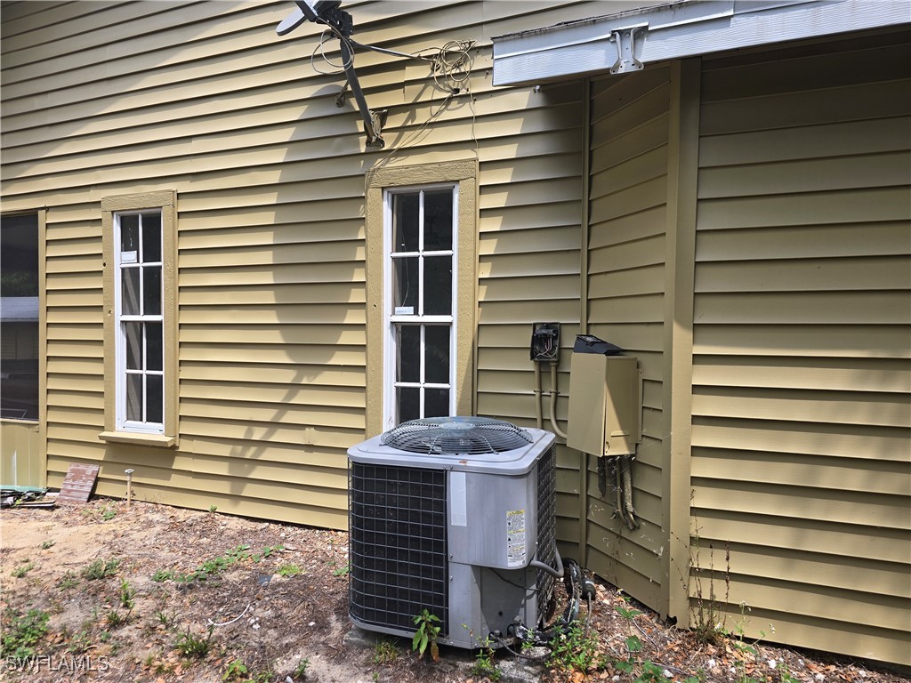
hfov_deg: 73.9
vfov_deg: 58.9
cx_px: 456
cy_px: 342
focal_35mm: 23
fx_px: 605
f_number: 1.7
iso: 12
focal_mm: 6.3
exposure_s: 1/294
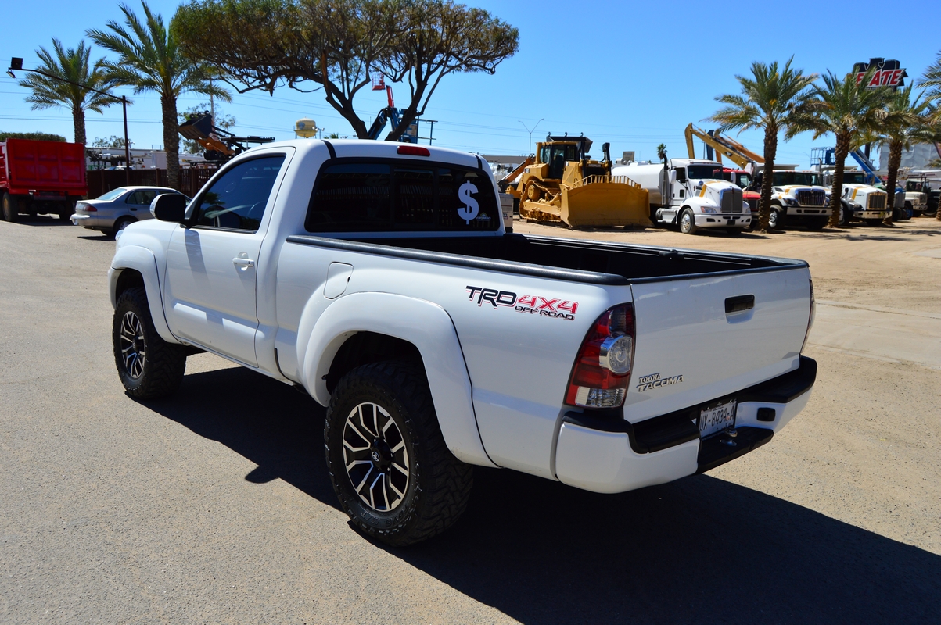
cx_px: 470
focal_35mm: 27
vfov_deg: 47.9
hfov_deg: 67.4
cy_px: 312
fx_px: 705
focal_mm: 18
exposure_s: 1/1250
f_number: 7.1
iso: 200
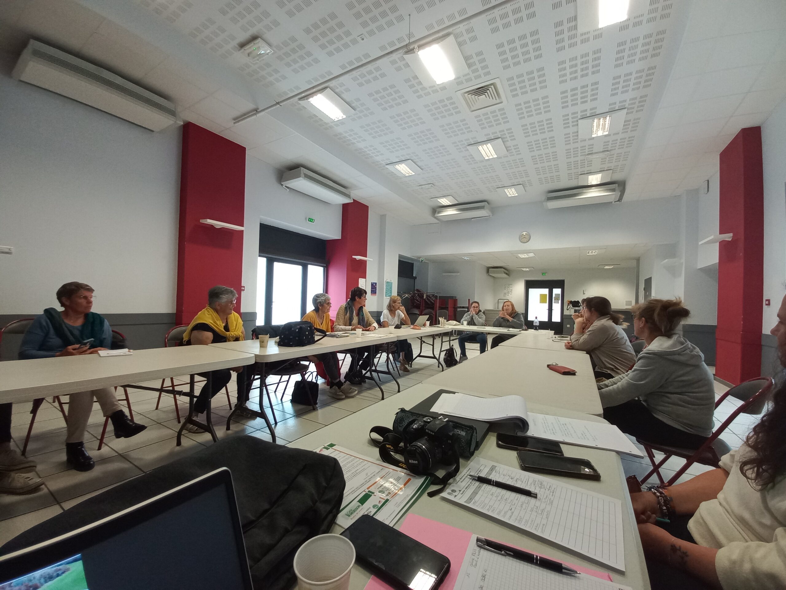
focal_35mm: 13
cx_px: 393
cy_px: 295
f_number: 2.2
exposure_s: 1/50
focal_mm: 1.42
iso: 160
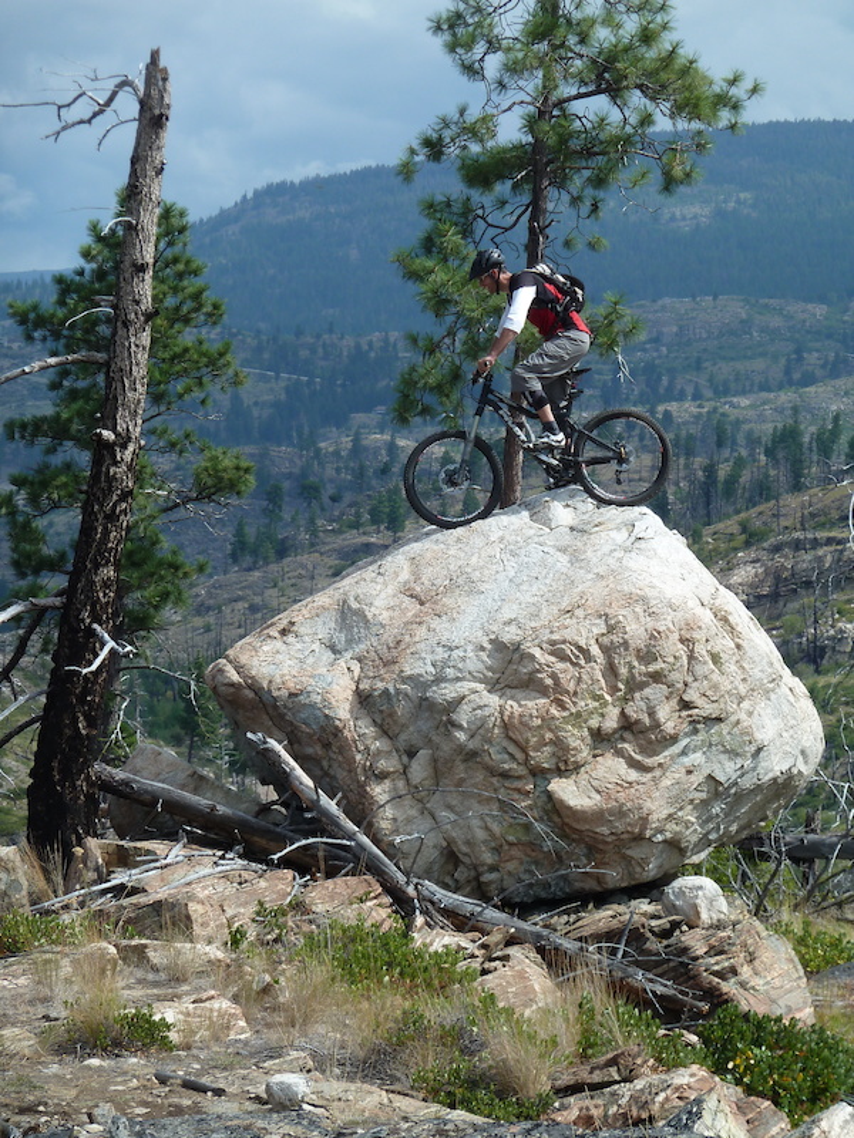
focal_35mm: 158
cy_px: 569
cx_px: 427
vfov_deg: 12.5
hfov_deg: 9.4
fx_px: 5197
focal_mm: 25.9
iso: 80
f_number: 4.5
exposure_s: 1/500
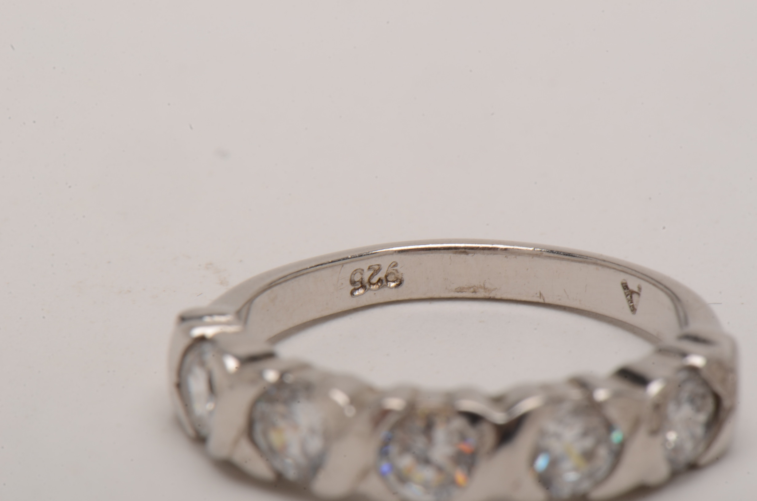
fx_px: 2675
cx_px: 378
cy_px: 250
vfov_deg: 10.7
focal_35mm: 128
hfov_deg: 16.1
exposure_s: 1/160
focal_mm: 85
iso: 100
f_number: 32
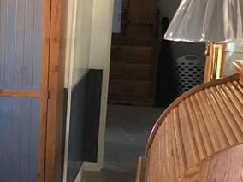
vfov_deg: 14.6
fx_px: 709
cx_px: -155
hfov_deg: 17.0
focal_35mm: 101
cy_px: 99
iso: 100
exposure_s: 1/5
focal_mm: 3.99
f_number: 1.8
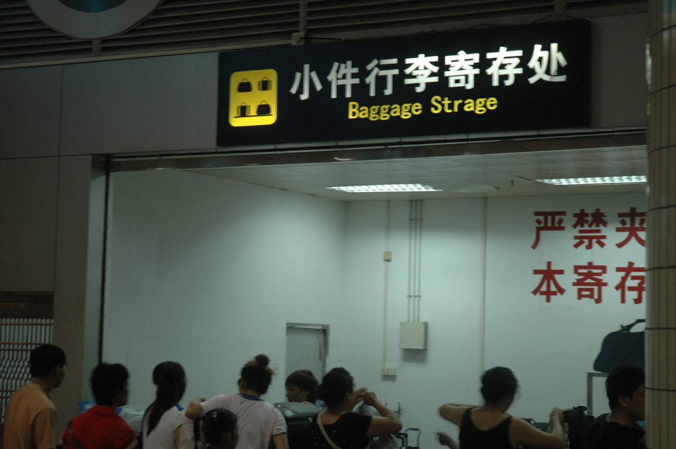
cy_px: 224
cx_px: 338
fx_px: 1575
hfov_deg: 24.2
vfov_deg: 16.2
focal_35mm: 84
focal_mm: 56
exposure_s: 1/13
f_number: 4.5
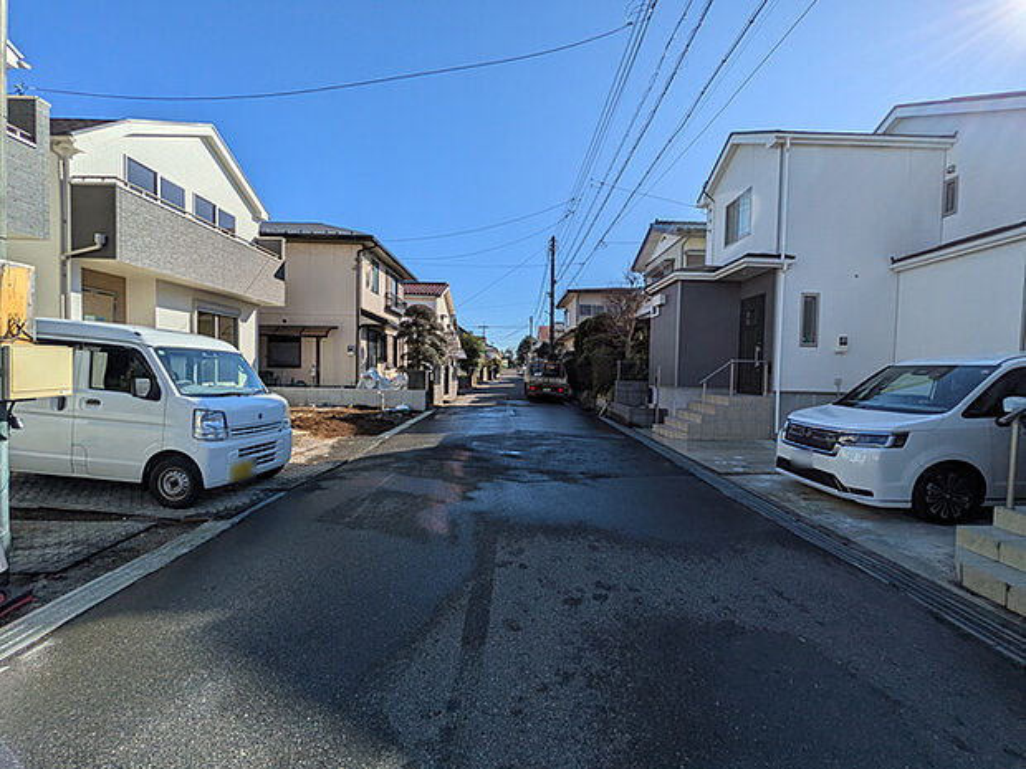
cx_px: 513
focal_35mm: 14
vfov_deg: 85.7
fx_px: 415
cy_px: 384
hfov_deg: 102.1
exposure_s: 1/2404
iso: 45
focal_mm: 1.83
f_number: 2.2
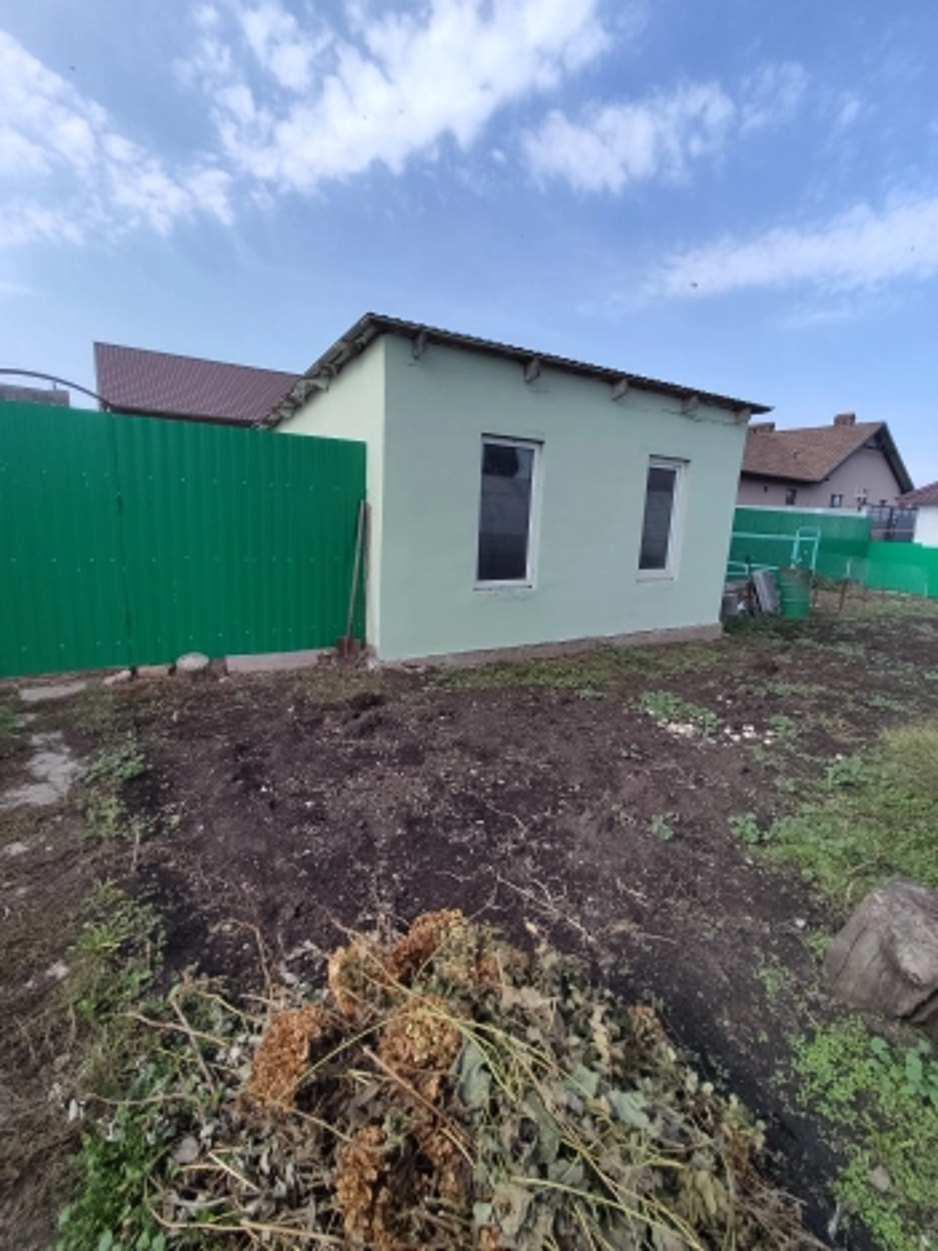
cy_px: 626
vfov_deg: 98.2
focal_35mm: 15
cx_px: 469
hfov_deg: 81.7
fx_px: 542
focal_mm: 1.6
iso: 50
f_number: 2.2
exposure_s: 1/881
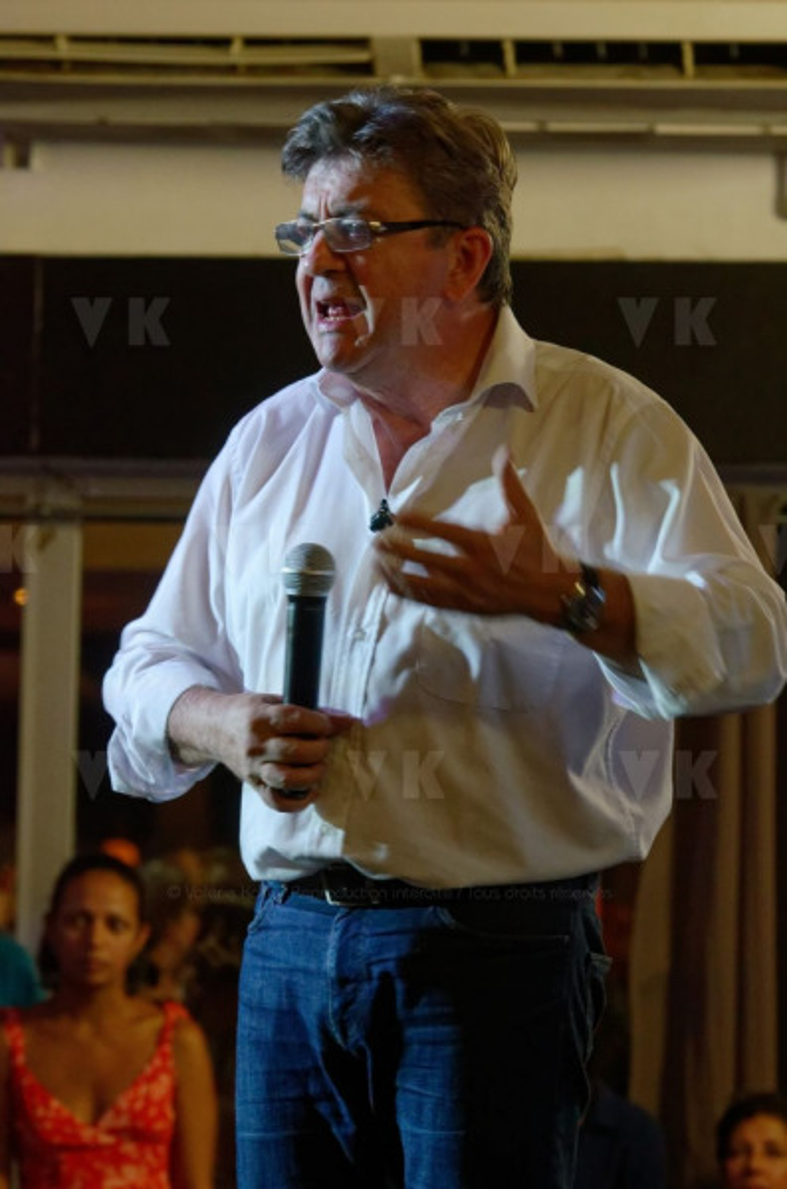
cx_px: 394
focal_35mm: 188
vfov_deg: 11.0
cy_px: 594
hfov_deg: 7.3
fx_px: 6180
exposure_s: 1/60
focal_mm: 125
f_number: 5.6
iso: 1600
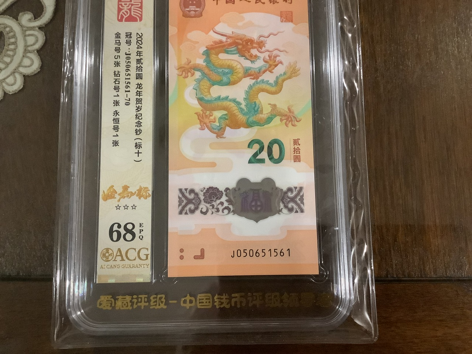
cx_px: 236
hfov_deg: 58.4
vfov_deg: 45.4
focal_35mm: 31
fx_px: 423
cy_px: 177
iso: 640
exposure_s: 1/25
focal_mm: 3.3
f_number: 2.4
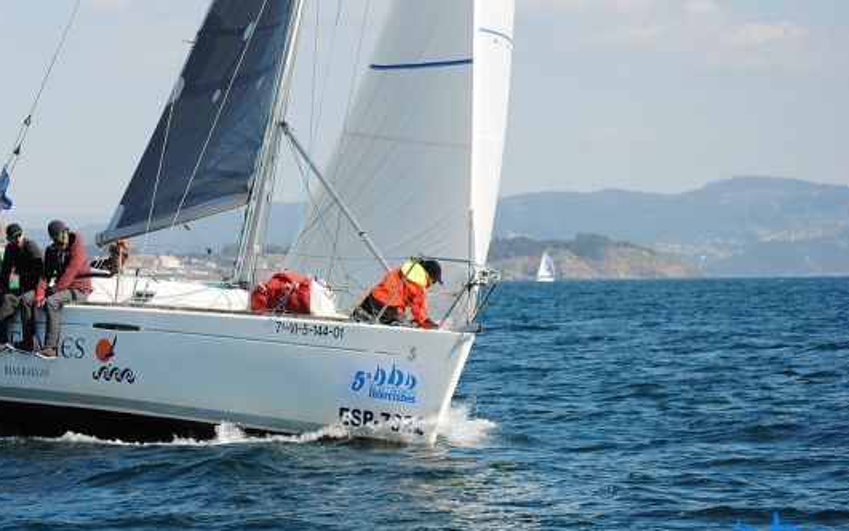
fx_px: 3633
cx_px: 221
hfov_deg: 13.3
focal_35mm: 157
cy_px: 199
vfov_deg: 8.4
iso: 110
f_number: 5.6
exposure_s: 1/500
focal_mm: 68
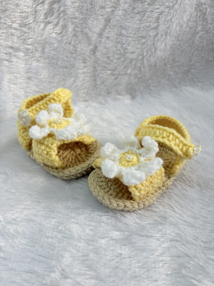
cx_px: 107
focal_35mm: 26
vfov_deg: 67.3
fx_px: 214
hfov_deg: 53.1
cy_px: 143
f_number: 1.6
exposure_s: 1/100
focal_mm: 5.96
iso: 80
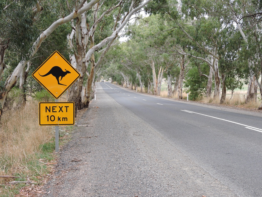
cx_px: 131
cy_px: 98
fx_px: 454
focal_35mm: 60
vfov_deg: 24.4
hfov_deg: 32.2
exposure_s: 1/125
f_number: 4.2
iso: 100
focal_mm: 10.7
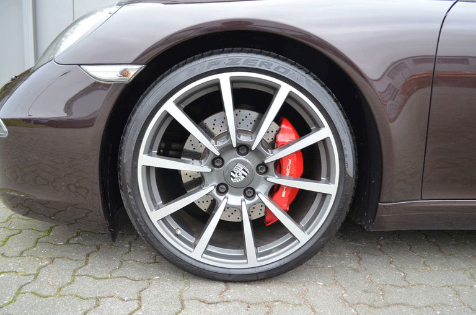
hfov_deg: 62.1
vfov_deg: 43.4
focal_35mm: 30
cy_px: 158
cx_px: 238
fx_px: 396
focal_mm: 20
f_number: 3.8
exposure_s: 1/30
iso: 900
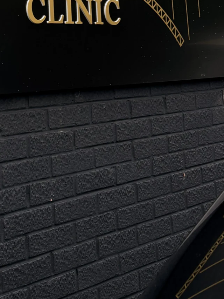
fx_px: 621
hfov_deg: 19.5
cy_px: -81
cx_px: -28
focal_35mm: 72
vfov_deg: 24.0
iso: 100
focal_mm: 6.76
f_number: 1.78
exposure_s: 1/198
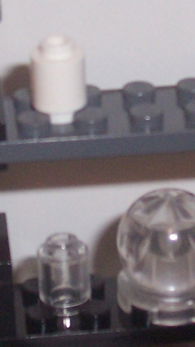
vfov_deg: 13.1
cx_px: 106
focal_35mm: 164
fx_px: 1506
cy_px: 104
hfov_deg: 7.4
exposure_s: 1/60
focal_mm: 7
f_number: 3
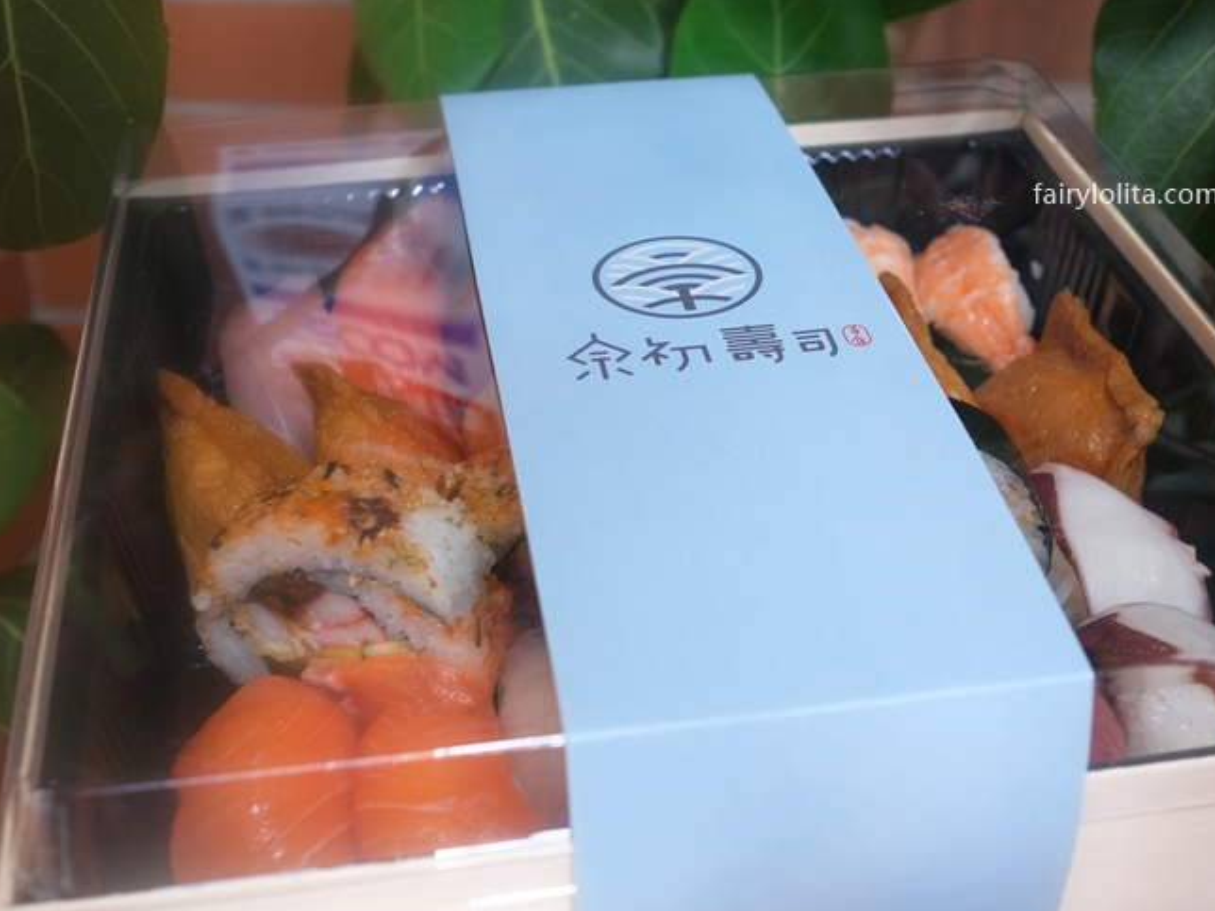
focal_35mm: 47
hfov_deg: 40.3
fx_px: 1650
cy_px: 498
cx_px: 698
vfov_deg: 30.9
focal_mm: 23
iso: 320
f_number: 4.5
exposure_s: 1/70
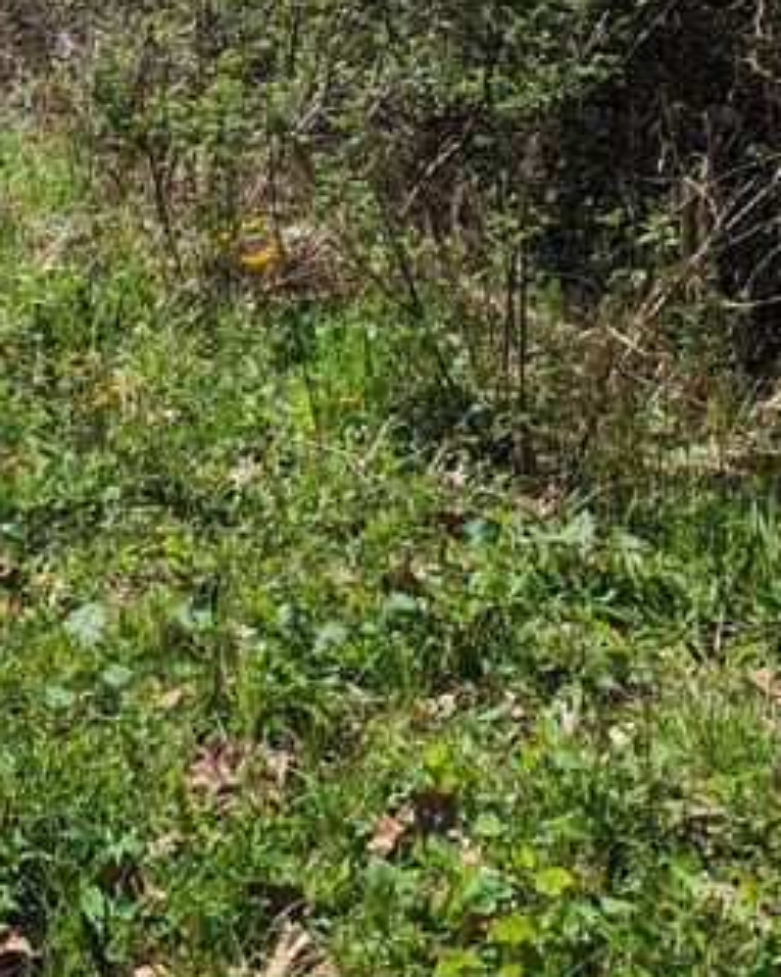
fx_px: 2168
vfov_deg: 23.7
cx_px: -81
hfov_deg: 19.5
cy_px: -113
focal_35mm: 75
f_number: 1.85
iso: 46
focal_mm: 6.81
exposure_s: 1/2179
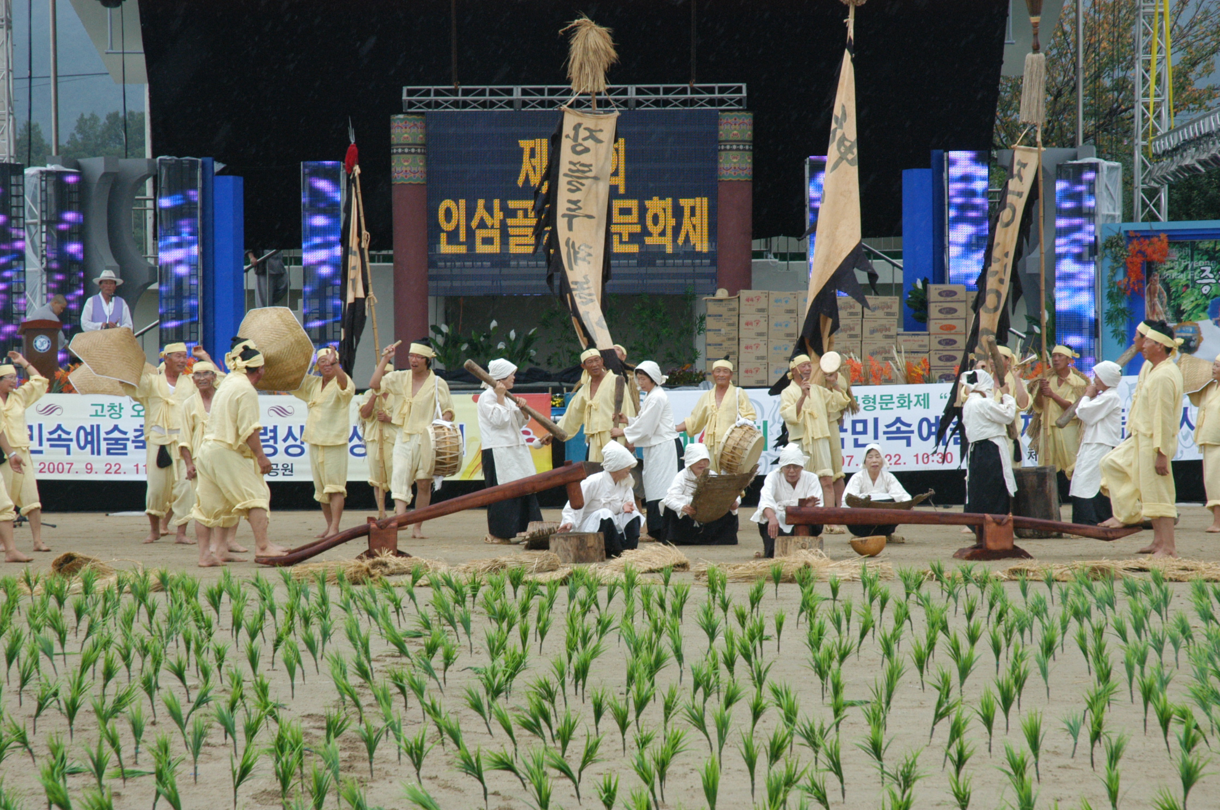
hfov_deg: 19.5
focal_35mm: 105
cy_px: 405
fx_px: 3554
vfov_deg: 13.0
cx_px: 610
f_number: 8
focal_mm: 70
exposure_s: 1/400
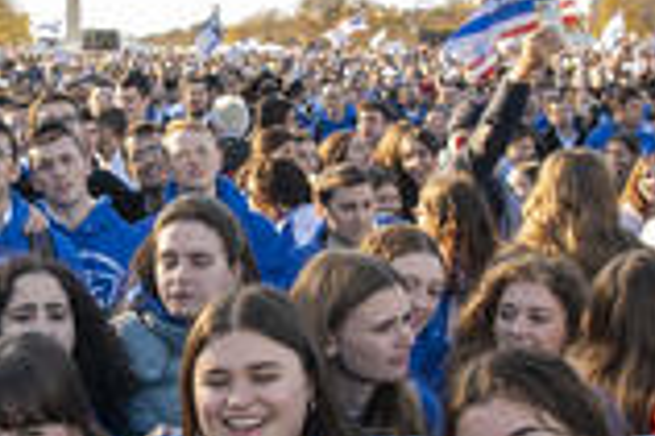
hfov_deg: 27.0
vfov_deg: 18.6
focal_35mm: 73
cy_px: 235
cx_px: 95
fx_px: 1327
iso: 200
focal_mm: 24
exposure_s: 1/160
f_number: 5.6
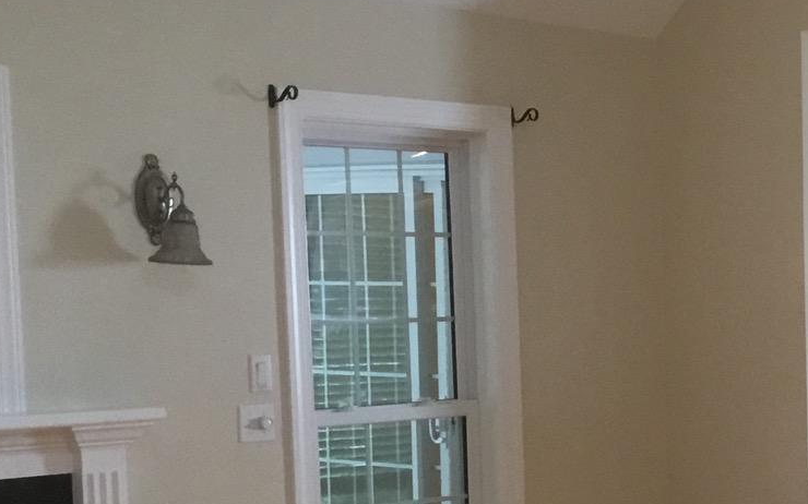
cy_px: 442
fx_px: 2003
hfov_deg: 20.5
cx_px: 1103
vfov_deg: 14.2
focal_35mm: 91
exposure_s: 1/30
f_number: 2.4
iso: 100
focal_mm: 3.3
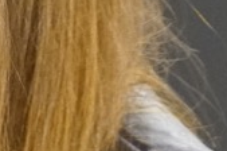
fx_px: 12763
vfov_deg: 0.7
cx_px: -154
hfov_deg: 1.0
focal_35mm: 2028
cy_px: -109
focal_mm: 178
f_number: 6.3
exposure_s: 1/80
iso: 6400
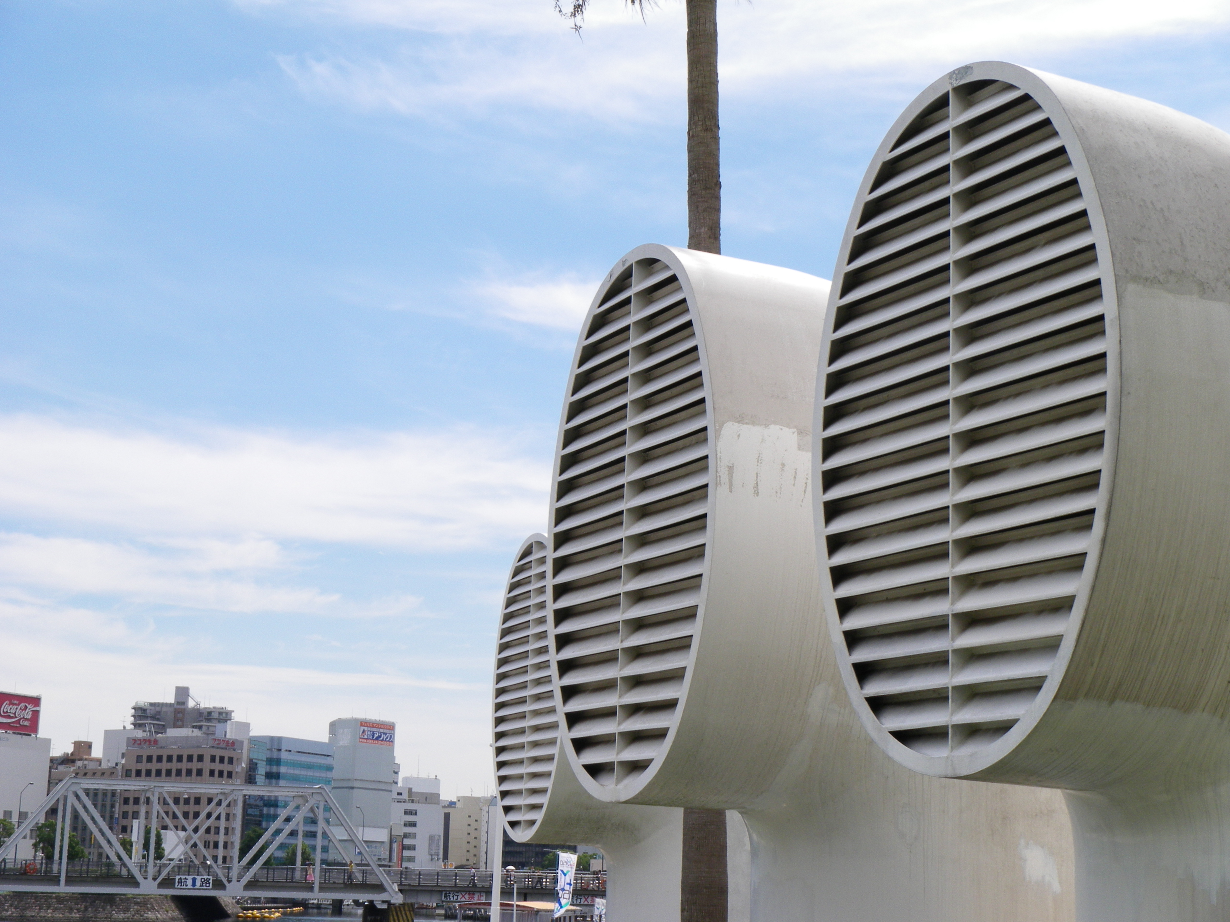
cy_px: 461
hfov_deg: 33.8
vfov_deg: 25.7
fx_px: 2025
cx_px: 615
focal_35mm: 57
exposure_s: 1/250
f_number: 6.8
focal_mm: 10.2
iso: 64
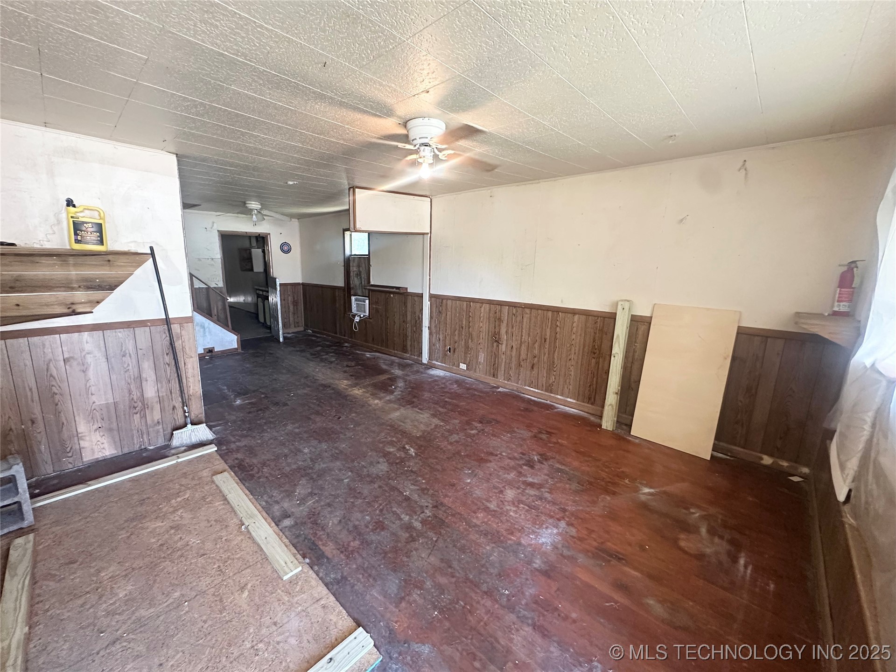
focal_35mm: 14
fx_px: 362
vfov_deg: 85.7
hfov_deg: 102.1
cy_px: 336
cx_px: 448
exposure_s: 1/60
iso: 500
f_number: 2.2
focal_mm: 2.22
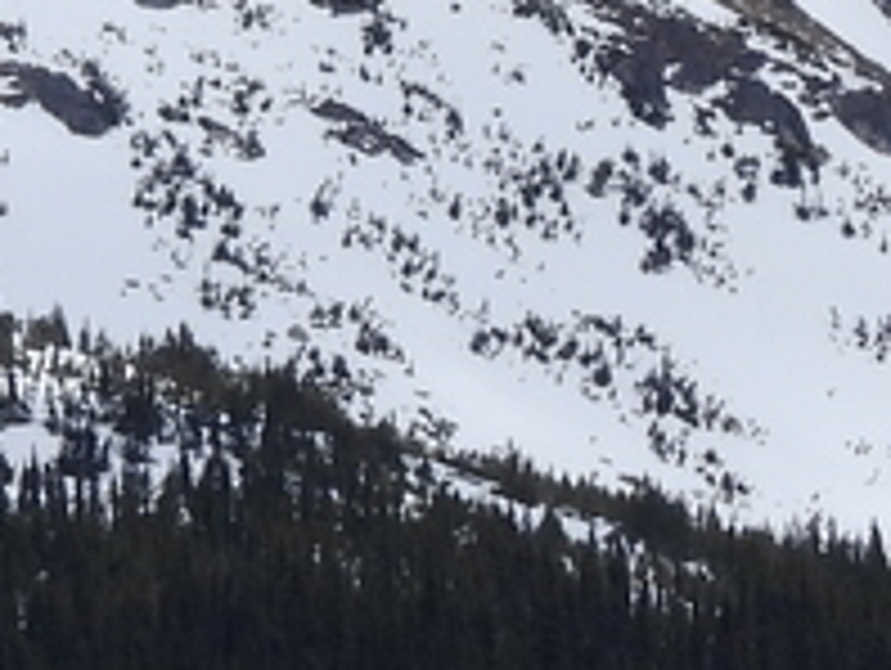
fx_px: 36620
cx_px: 135
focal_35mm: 1421
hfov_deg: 1.4
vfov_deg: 1.0
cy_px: -202
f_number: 4.5
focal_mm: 39.3
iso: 100
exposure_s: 1/2000
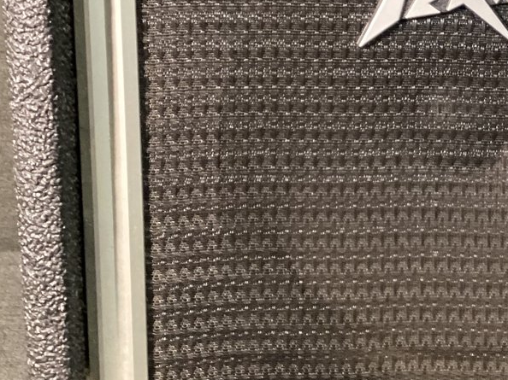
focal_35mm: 79
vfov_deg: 18.5
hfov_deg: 24.0
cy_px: 84
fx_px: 1159
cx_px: 468
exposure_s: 1/30
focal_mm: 3.3
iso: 400
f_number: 2.4
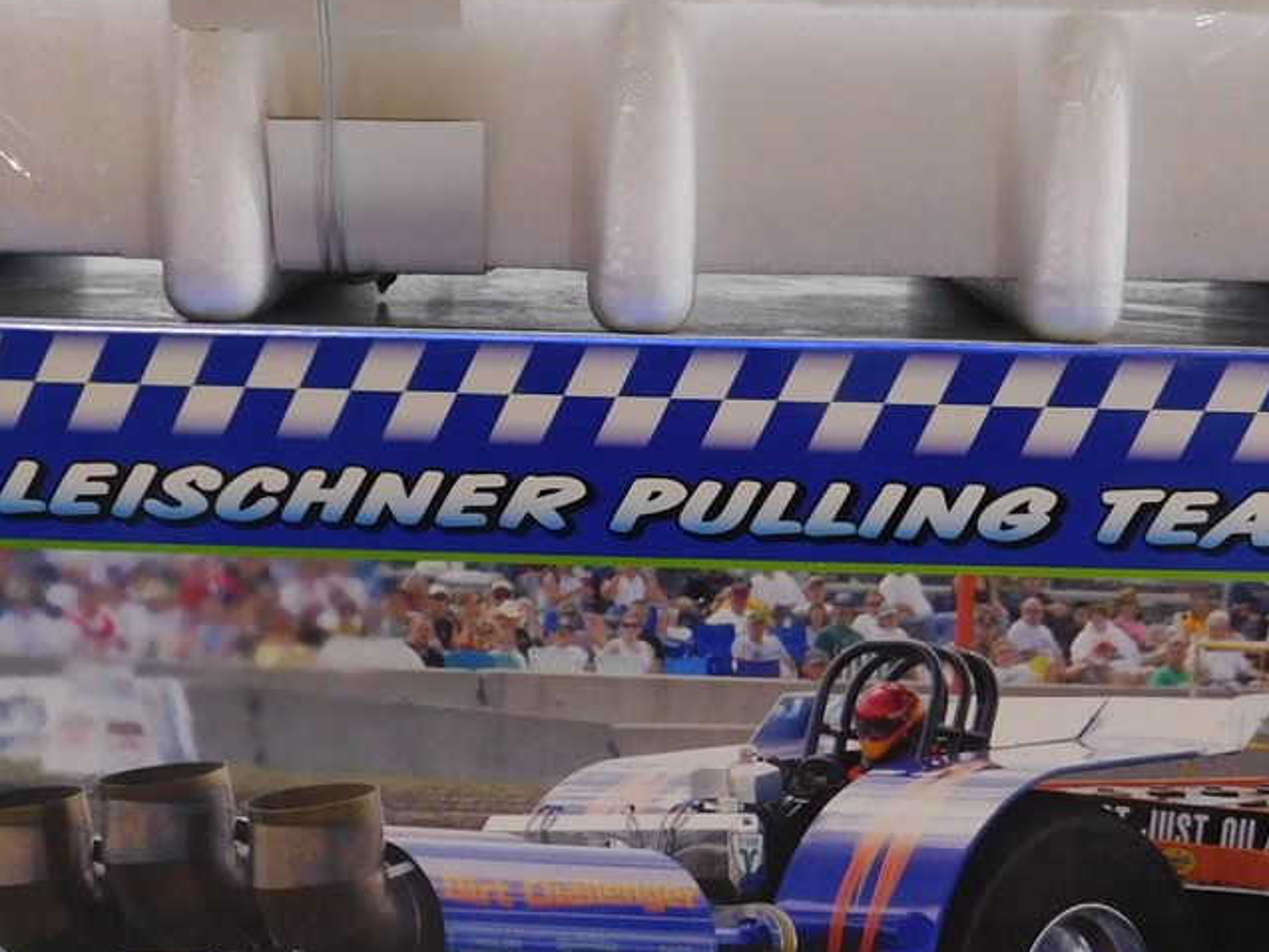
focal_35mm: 57
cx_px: 613
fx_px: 2090
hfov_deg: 33.8
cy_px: 417
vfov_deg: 25.6
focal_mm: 4.1
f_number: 3
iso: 200
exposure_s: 1/30
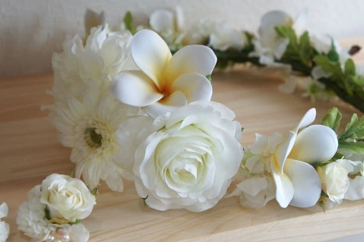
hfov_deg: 21.7
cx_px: 170
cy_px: 124
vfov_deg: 14.5
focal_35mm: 94
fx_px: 950
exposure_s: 1/80
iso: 200
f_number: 5
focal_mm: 42
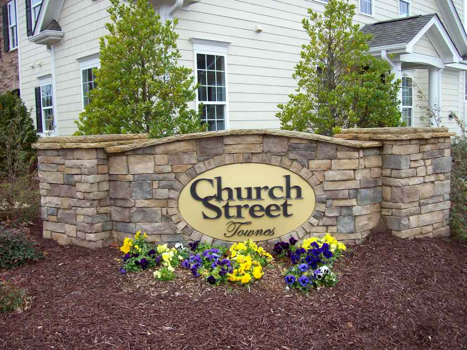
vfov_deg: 39.7
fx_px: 486
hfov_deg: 51.4
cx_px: 234
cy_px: 175
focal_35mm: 36
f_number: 2.7
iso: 80
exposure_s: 1/130
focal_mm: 6
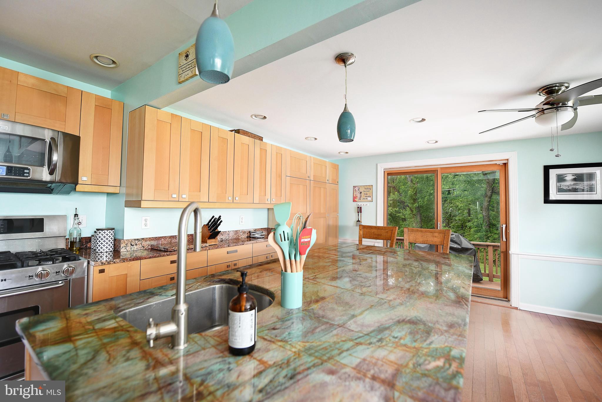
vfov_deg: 73.7
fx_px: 268
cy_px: 201
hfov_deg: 96.7
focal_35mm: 16
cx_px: 301
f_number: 4
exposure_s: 1/200
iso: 125
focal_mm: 16
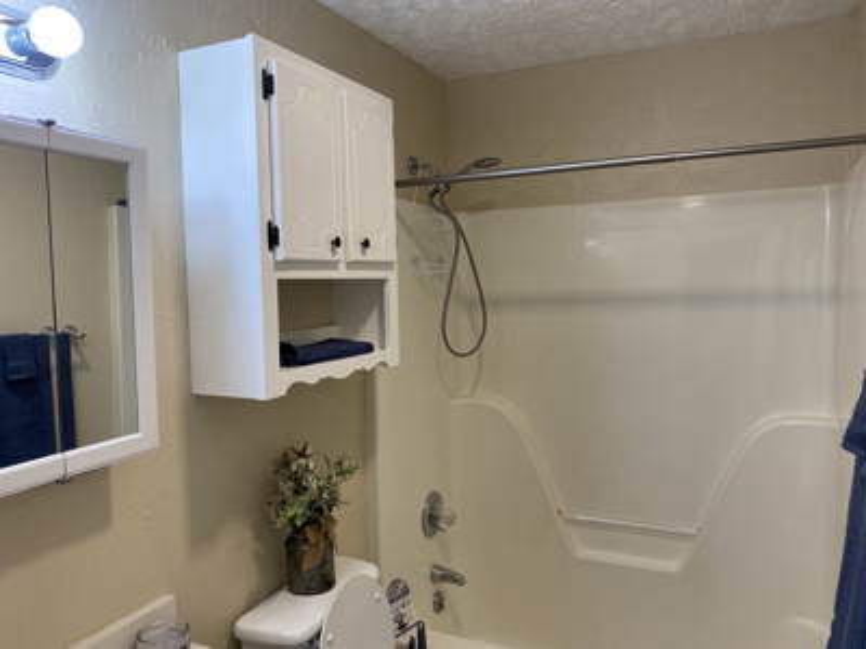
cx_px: 433
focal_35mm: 26
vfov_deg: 53.1
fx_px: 650
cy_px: 324
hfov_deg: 67.3
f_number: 1.8
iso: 80
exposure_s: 1/60
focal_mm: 4.25
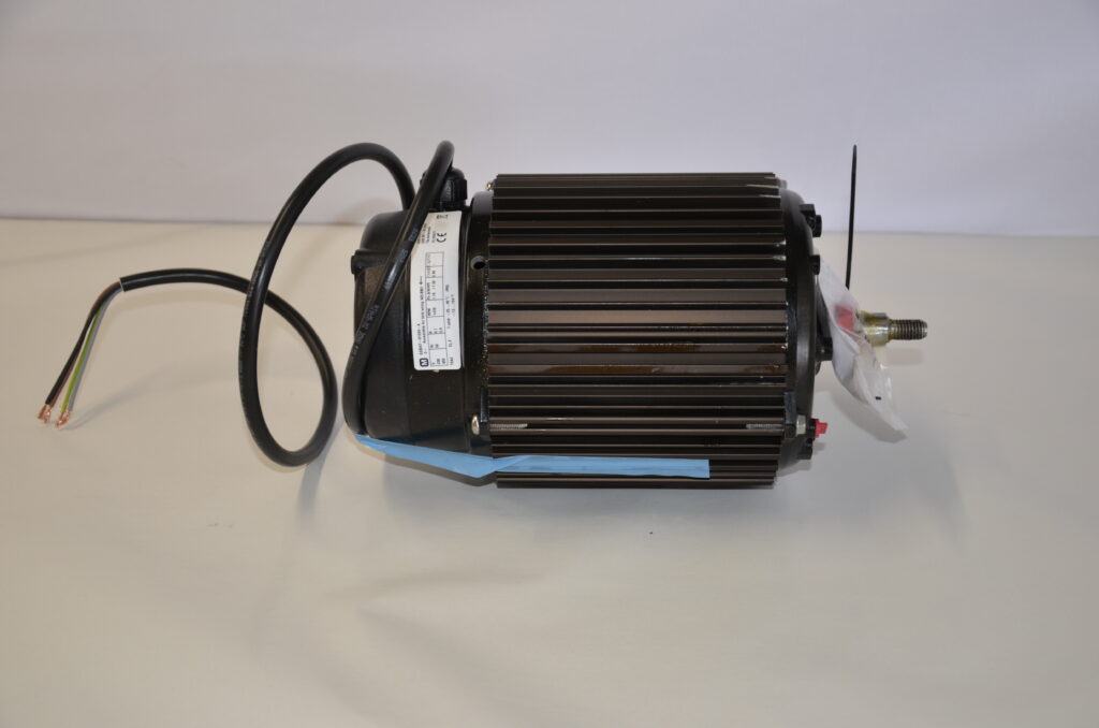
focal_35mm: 51
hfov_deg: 39.0
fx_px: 1554
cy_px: 364
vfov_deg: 26.4
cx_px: 550
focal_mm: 34
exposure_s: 1/100
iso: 400
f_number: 4.2
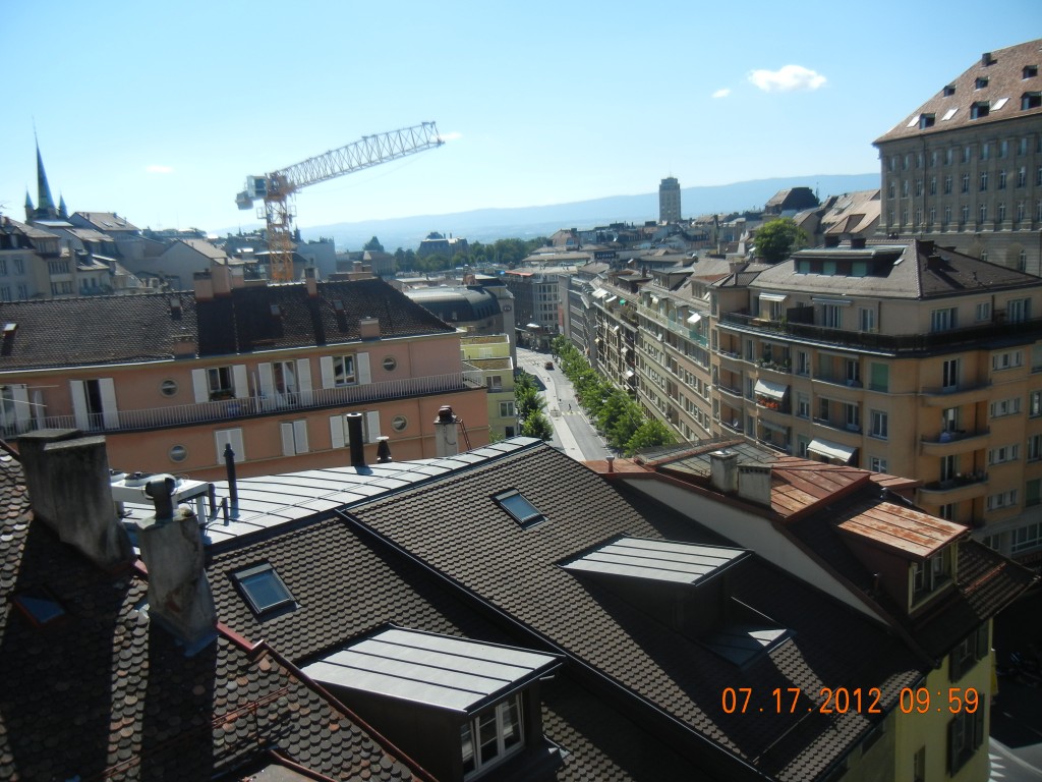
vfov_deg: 46.8
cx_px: 521
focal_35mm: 30
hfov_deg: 60.0
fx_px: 903
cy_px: 391
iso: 160
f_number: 7
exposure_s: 1/375
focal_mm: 5.4
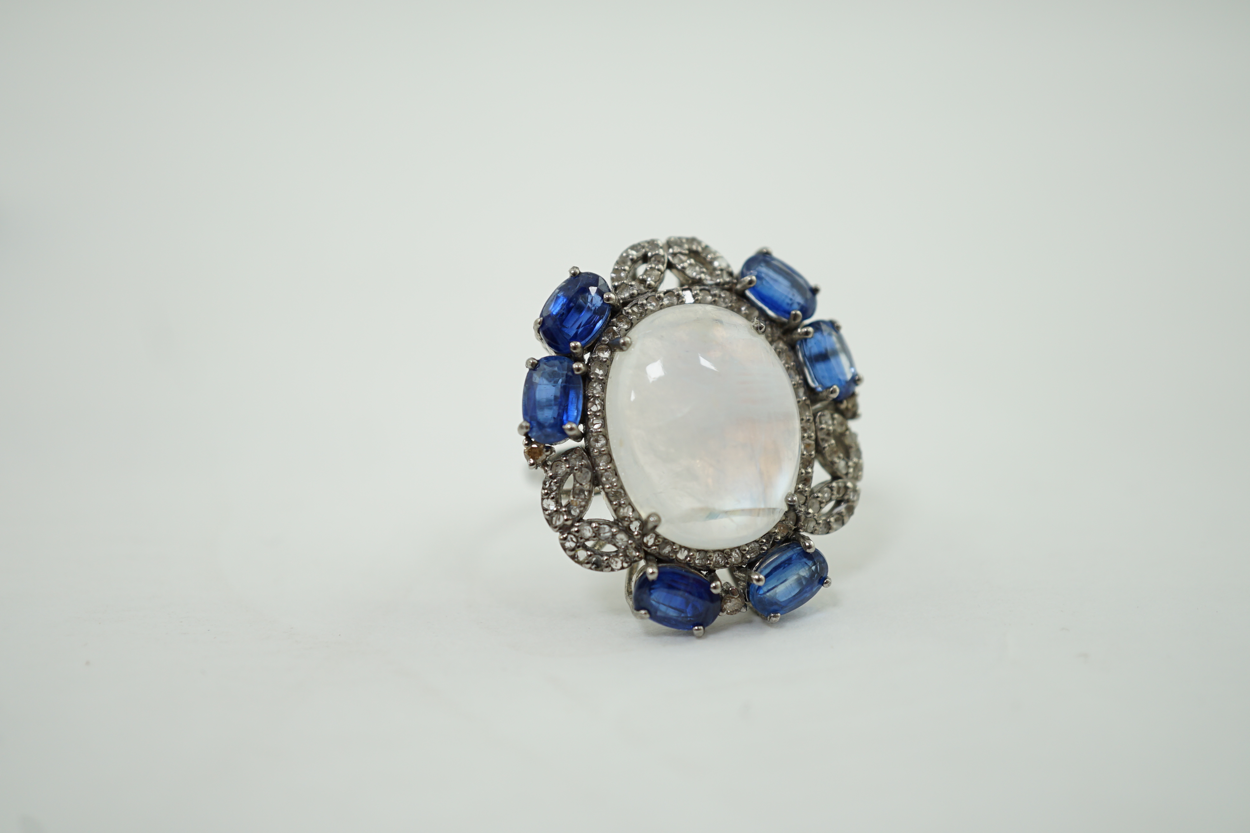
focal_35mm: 45
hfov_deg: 43.6
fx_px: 1562
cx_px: 625
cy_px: 416
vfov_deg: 29.9
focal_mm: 30
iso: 200
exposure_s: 1/60
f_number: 3.5
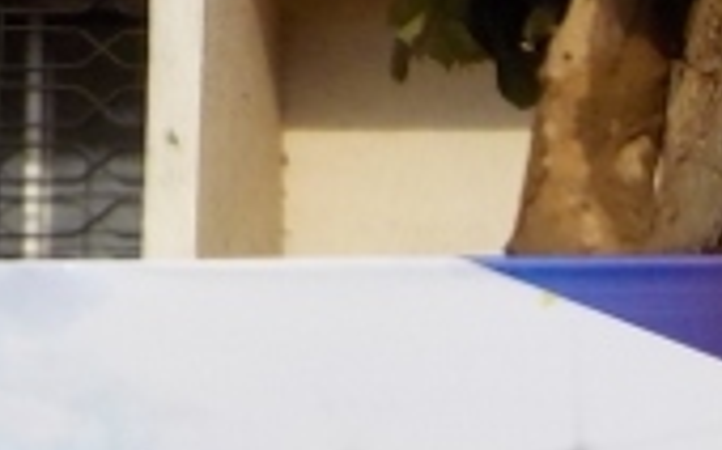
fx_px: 3775
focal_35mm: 192
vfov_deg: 6.2
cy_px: 1409
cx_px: 1278
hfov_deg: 10.3
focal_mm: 4.1
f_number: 3.3
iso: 125
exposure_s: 1/1000
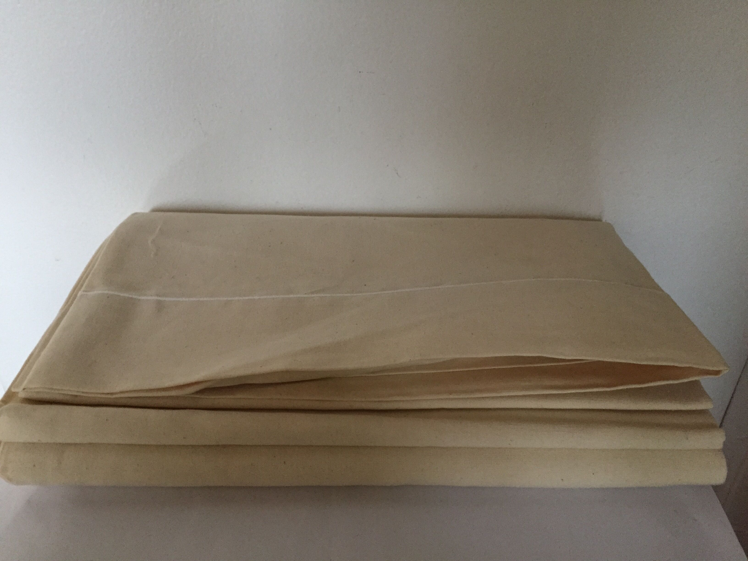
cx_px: 374
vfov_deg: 48.2
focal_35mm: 29
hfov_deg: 61.7
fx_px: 627
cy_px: 280
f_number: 2.2
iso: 250
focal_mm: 4.15
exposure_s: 1/24
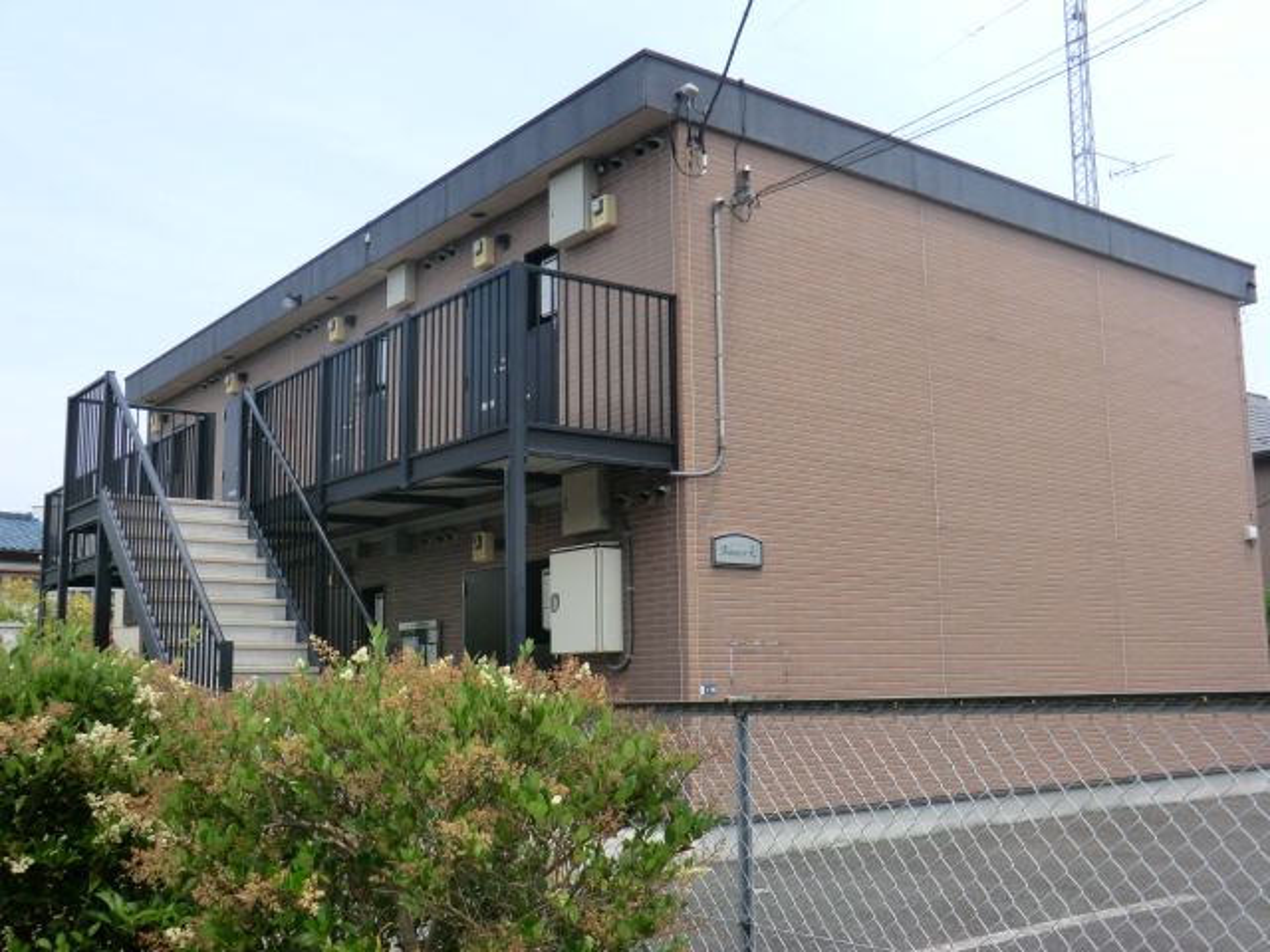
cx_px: 635
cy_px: 476
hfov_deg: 54.0
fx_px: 1247
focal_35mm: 34
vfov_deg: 41.8
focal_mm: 6.1
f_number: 3.6
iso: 80
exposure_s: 1/500
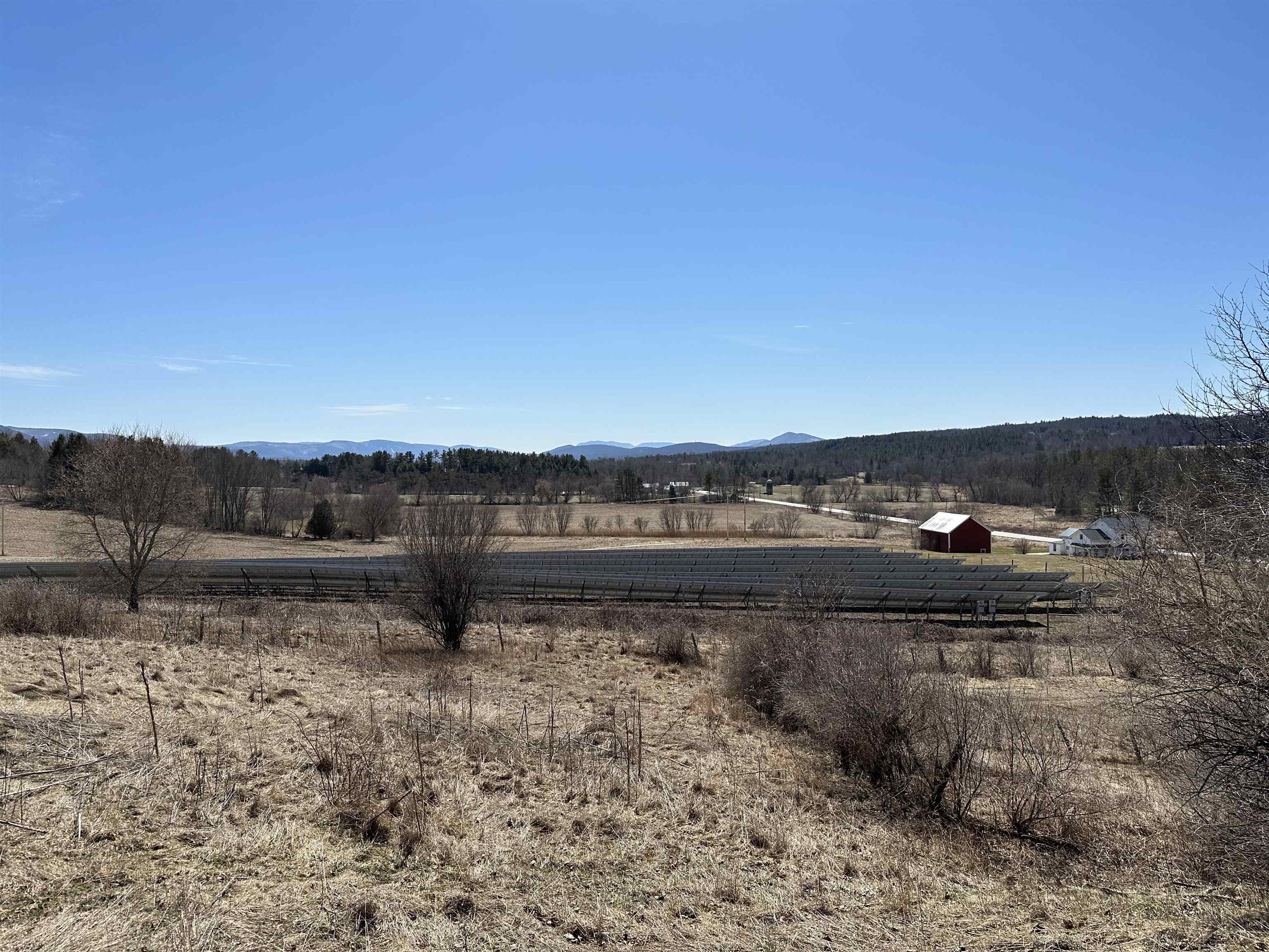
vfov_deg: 56.8
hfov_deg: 71.6
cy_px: 476
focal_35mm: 24
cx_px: 634
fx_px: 880
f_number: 1.78
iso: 80
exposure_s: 1/8929
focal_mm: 6.86
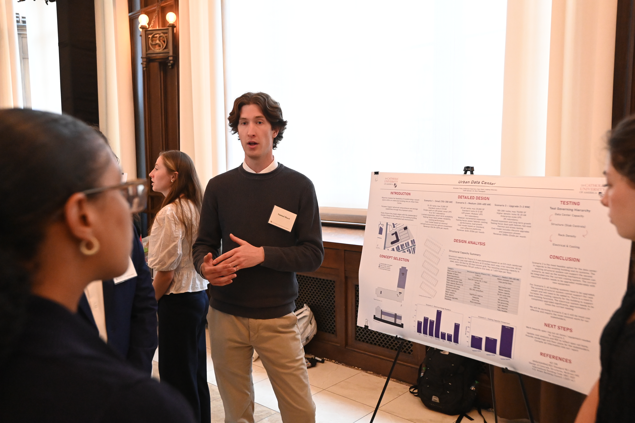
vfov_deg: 43.6
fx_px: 529
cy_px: 212
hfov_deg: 61.9
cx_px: 318
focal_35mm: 30
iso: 10000
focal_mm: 30
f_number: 4.5
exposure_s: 1/200
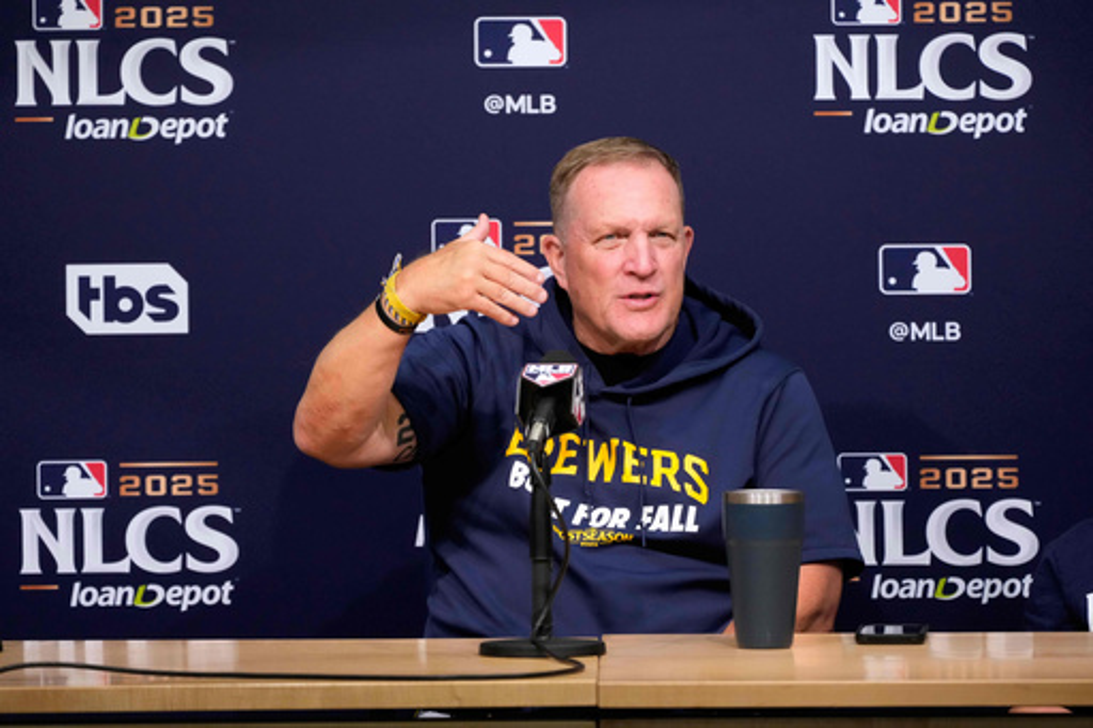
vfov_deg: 4.3
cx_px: 546
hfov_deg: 6.4
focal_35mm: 321
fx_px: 9742
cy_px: 364
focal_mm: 321
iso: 5000
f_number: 5.6
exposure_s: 1/500
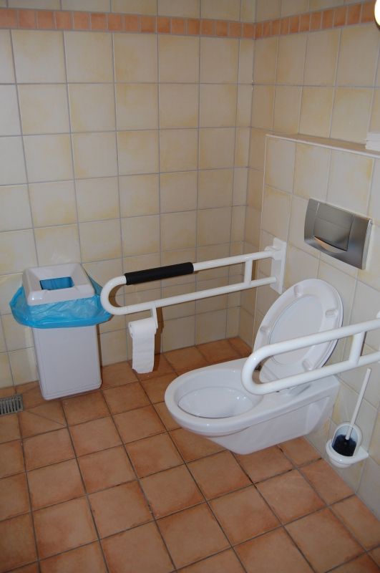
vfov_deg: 67.5
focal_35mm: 27
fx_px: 429
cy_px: 286
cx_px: 190
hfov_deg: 47.8
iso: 400
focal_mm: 18
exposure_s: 1/60
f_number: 3.5
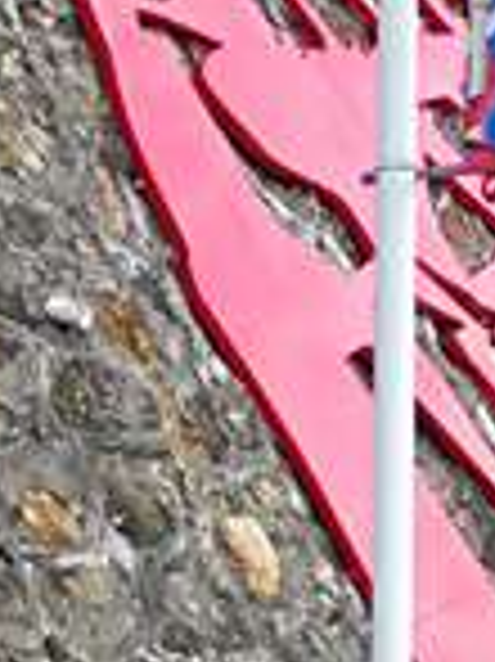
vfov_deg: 9.0
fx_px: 4201
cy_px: 320
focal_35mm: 220
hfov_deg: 6.2
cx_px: 1490
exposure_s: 1/136
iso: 50
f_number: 2.2
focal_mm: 3.95
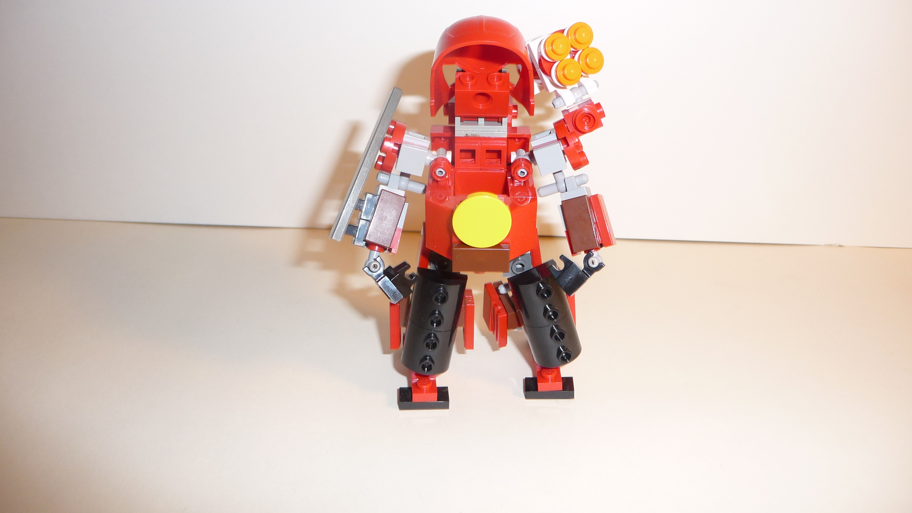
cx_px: 460
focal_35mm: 31
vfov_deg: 37.7
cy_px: 221
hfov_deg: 62.6
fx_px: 750
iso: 100
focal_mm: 4.7
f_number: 3.3
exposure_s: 1/30
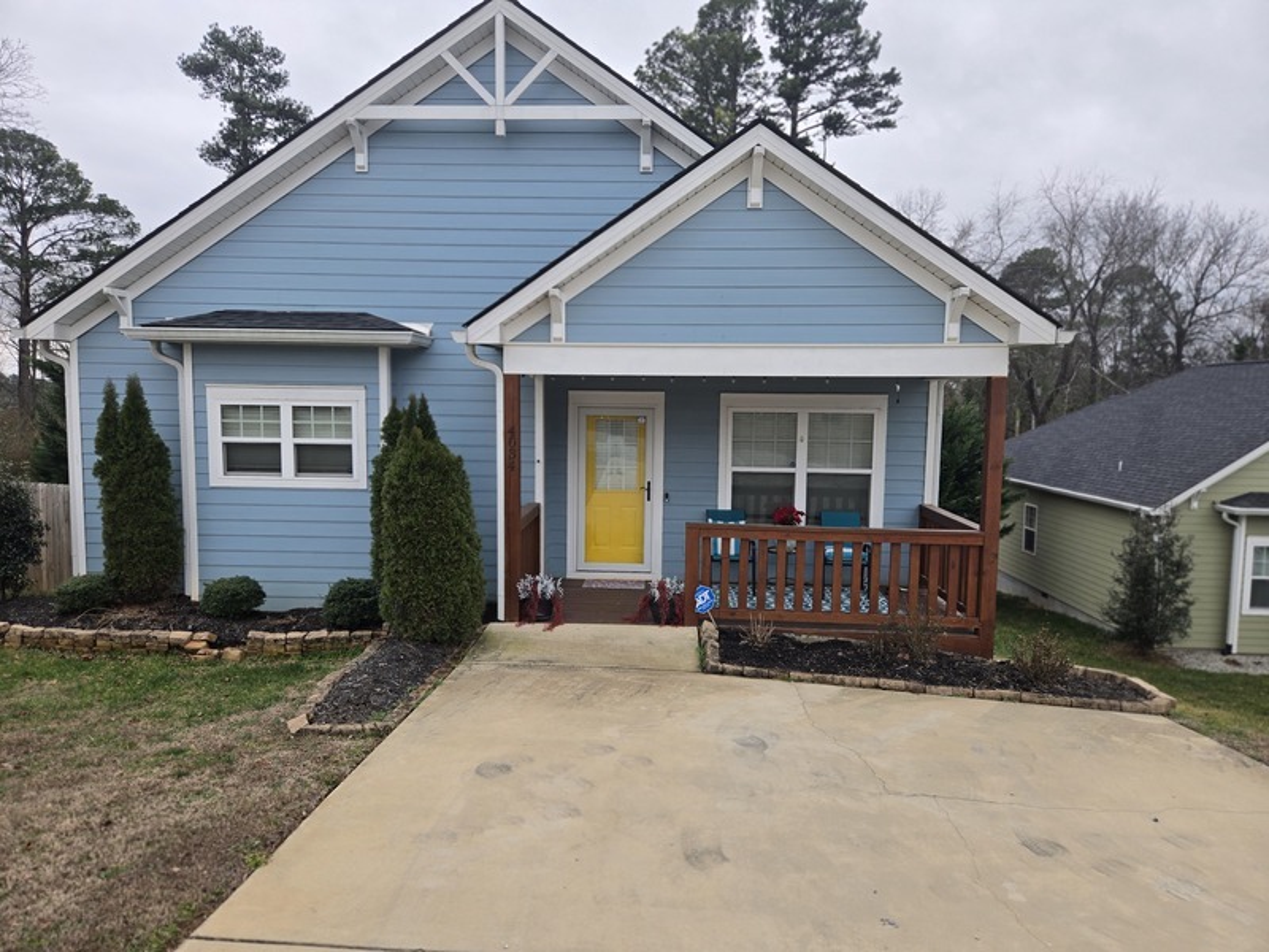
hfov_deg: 73.9
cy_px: 476
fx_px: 843
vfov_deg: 58.9
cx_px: 634
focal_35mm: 23
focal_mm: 5.4
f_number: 1.8
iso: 40
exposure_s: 1/359
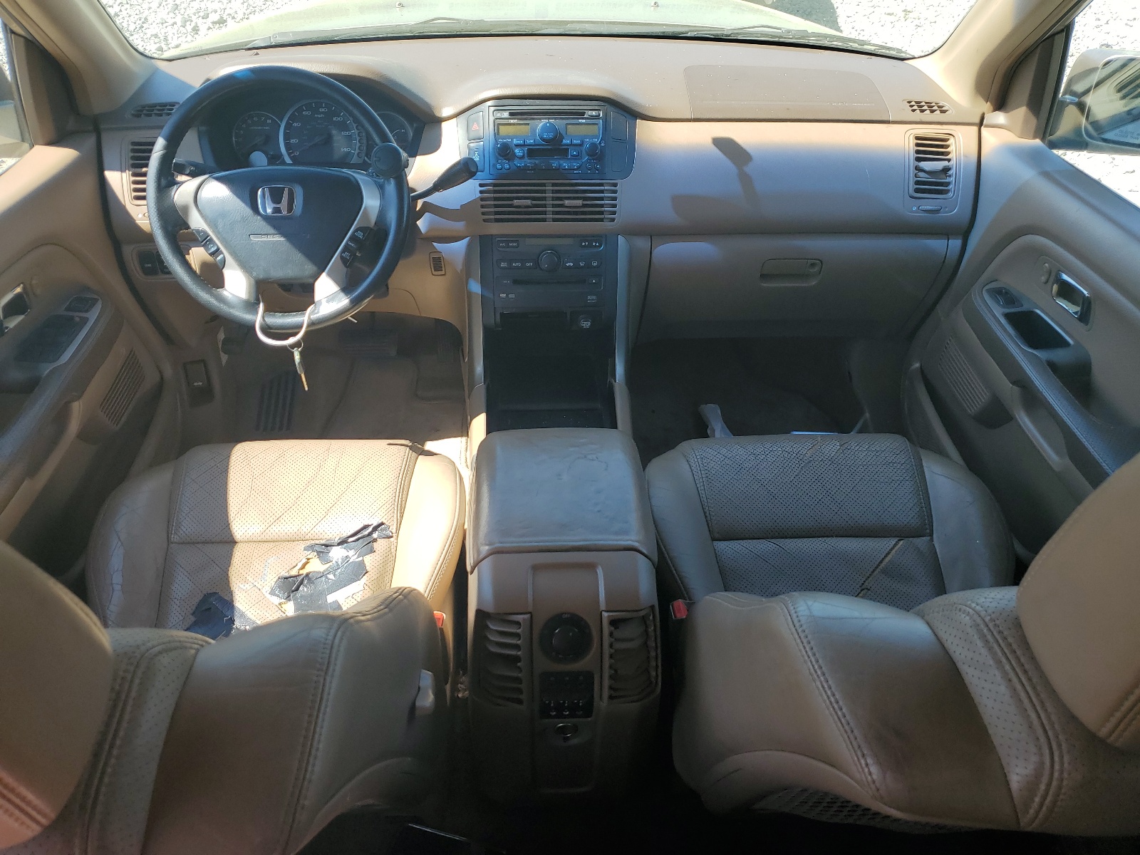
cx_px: 570
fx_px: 856
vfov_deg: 53.1
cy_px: 428
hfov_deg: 67.3
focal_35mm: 26
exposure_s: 1/526
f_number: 1.5
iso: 50
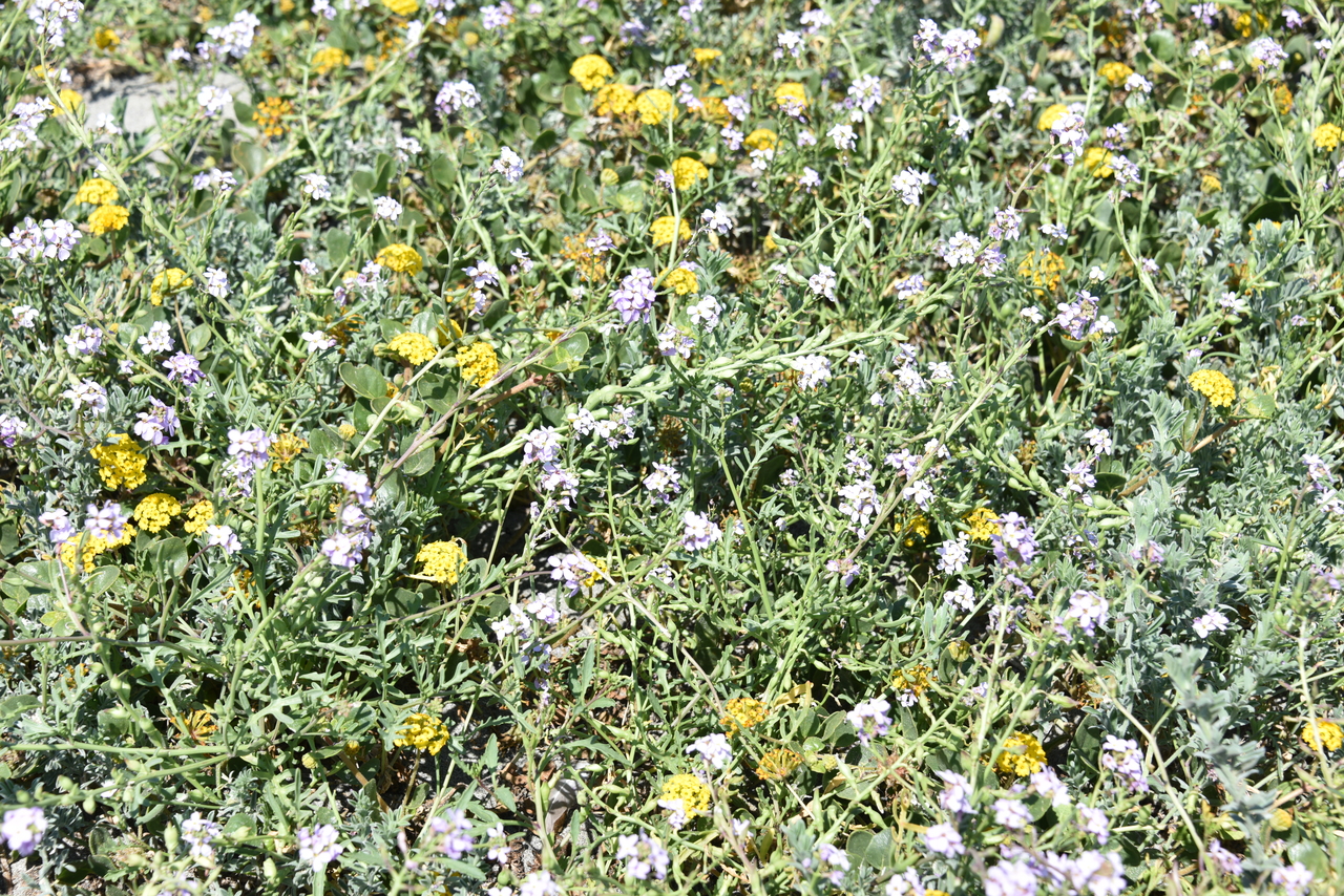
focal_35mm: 78
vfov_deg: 17.5
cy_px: 448
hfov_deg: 26.0
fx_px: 2912
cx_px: 672
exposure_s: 1/200
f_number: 7.1
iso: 100
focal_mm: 78
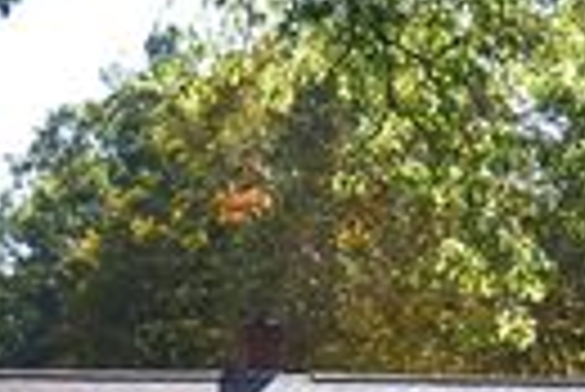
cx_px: 72
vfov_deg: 11.1
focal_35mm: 115
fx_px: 1871
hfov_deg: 17.5
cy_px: 710
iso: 200
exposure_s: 1/250
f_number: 8
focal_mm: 20
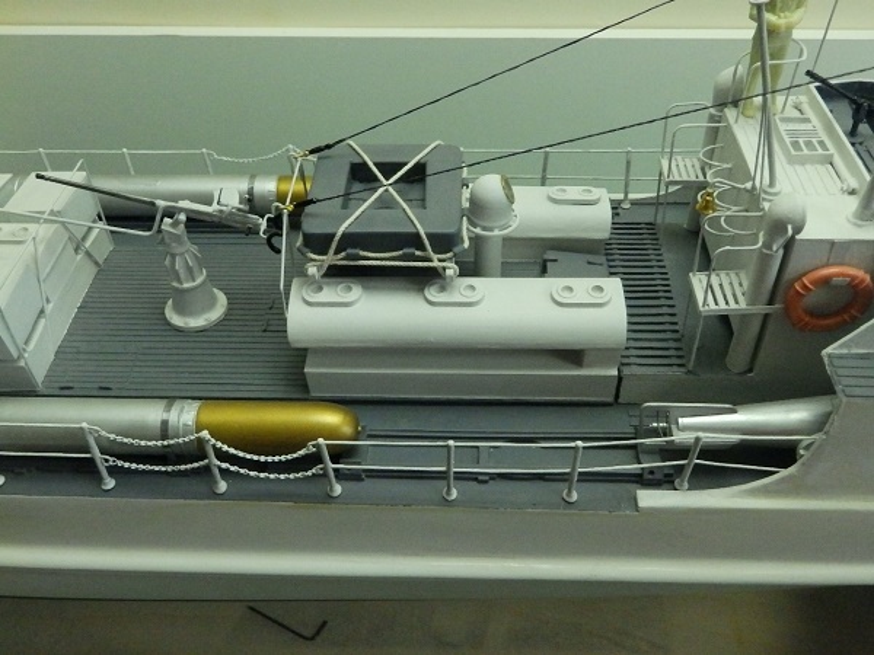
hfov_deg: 56.8
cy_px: 328
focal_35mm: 32
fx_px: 808
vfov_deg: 44.2
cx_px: 437
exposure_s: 1/125
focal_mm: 5.7
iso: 1600
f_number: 3.7
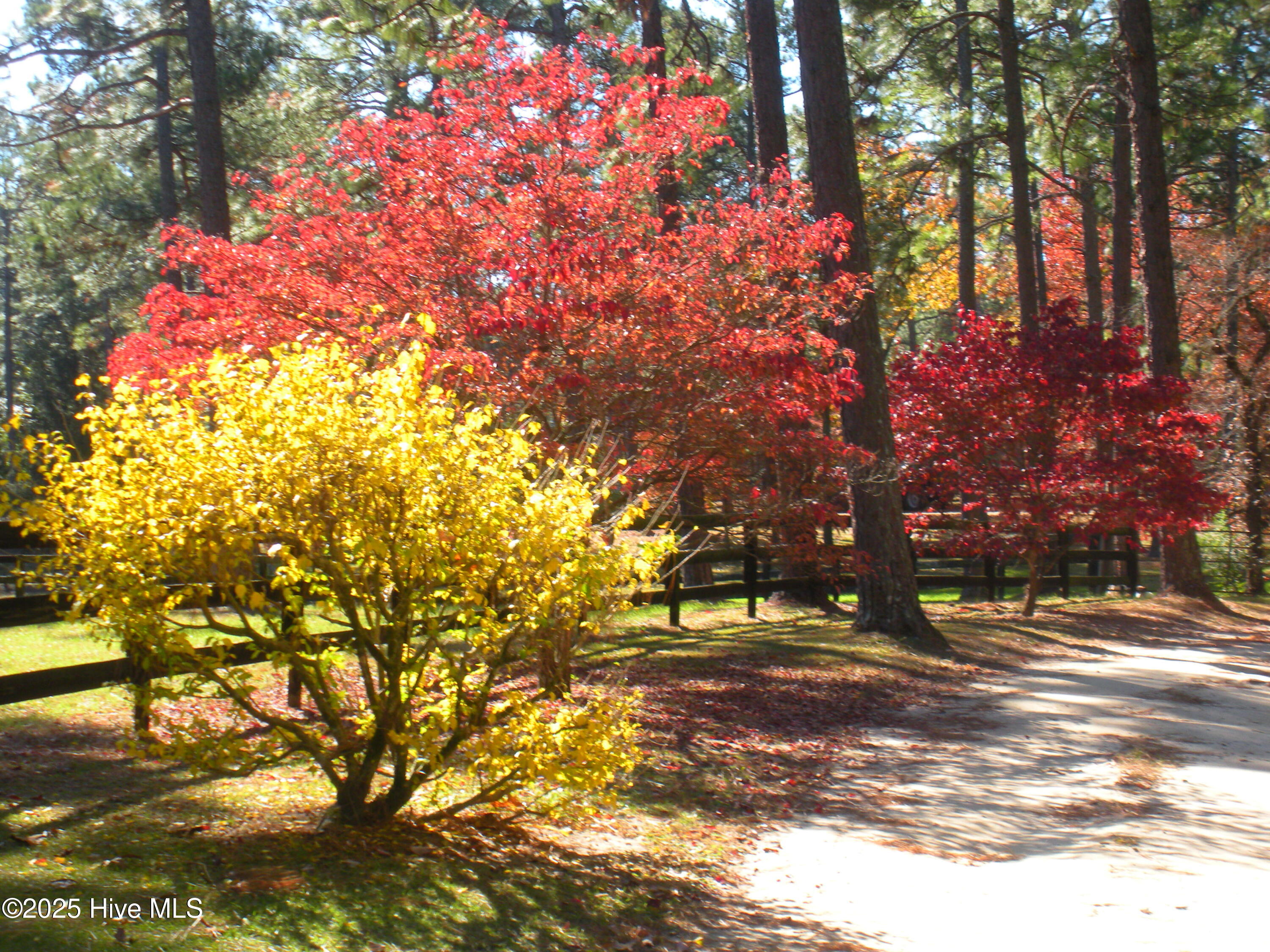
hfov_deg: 30.3
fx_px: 2348
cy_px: 476
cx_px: 635
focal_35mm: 64
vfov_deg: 22.9
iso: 88
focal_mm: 11.2
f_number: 4.6
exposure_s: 1/150
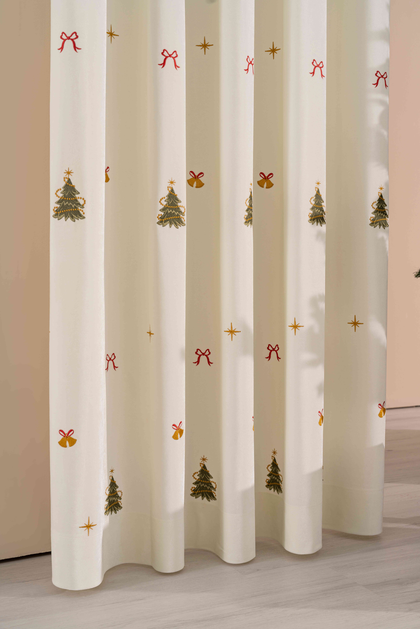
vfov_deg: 39.6
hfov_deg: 27.0
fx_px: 875
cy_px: 314
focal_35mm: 50
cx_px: 210
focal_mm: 50
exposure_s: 1/160
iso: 100
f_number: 6.3
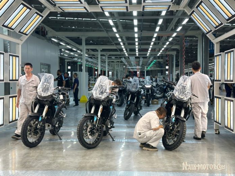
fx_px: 326
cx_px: 118
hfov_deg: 39.7
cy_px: 88
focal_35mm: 48
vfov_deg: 30.3
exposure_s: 1/100
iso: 64
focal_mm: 6.86
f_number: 1.78
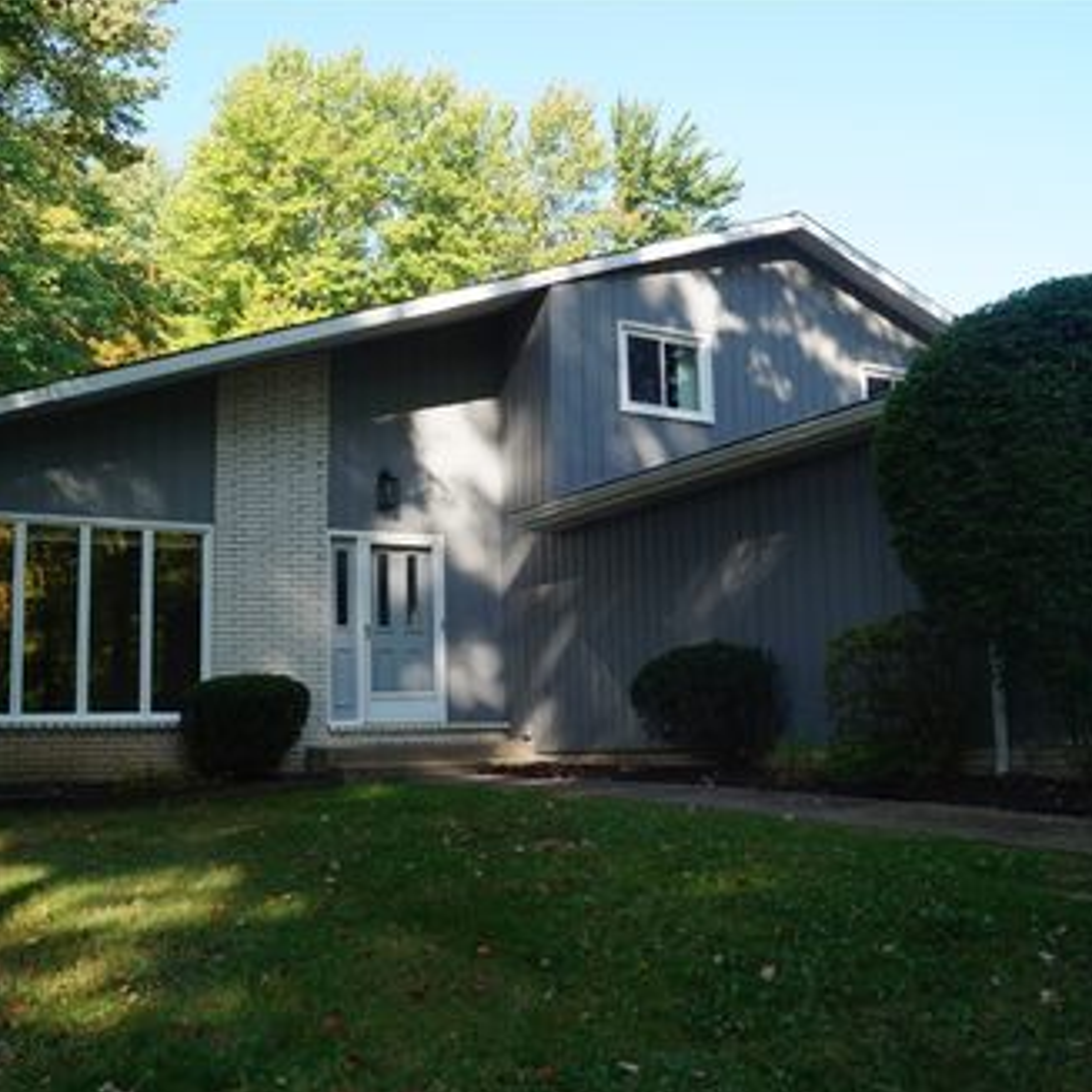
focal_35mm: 35
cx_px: 564
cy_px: 551
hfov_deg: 47.2
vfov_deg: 47.2
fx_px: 1249
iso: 100
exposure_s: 1/100
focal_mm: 18
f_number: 5.6
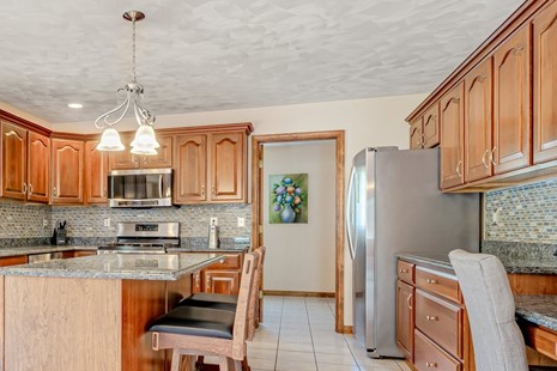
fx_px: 433
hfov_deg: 62.6
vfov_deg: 46.2
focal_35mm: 28
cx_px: 157
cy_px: 220
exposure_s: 1/3
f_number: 11
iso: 50
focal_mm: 12
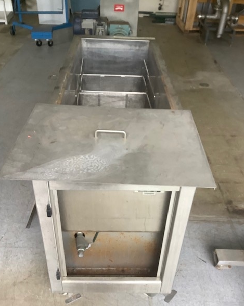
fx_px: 298
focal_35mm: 33
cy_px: 164
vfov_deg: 54.2
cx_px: 120
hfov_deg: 44.5
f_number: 2.4
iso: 200
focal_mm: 3.3
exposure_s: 1/60
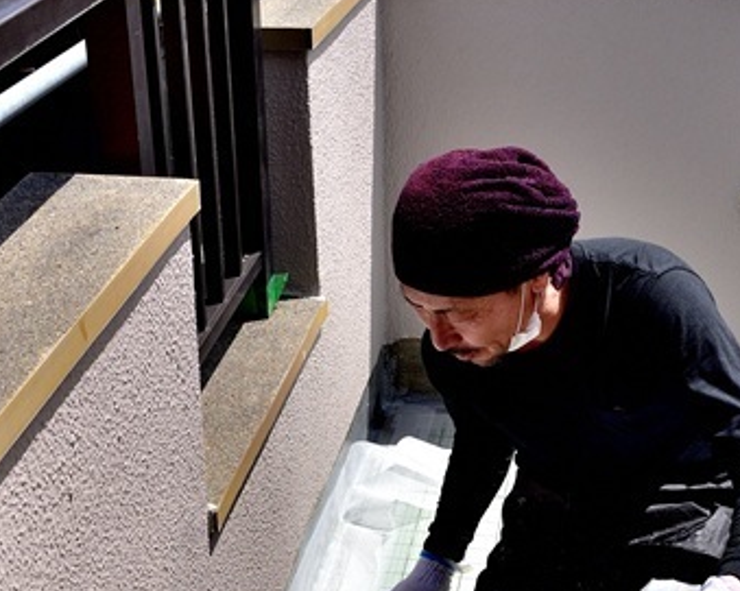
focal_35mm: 68
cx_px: 369
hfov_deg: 27.9
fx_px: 1489
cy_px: 697
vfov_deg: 21.0
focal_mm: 24
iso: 200
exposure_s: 1/400
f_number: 10
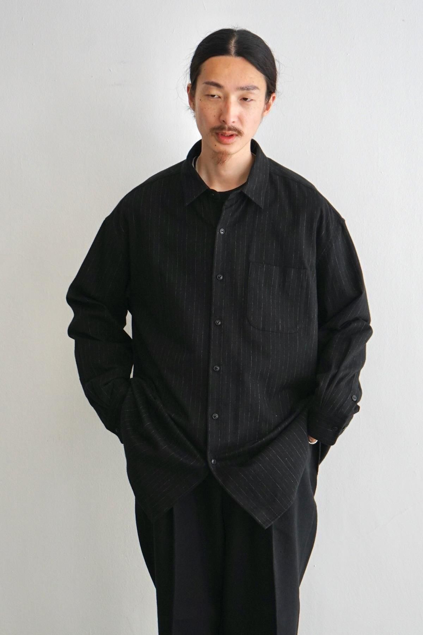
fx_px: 1022
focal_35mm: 58
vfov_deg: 34.5
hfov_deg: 23.4
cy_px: 318
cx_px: 212
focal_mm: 58
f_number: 5
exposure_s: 1/160
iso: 800
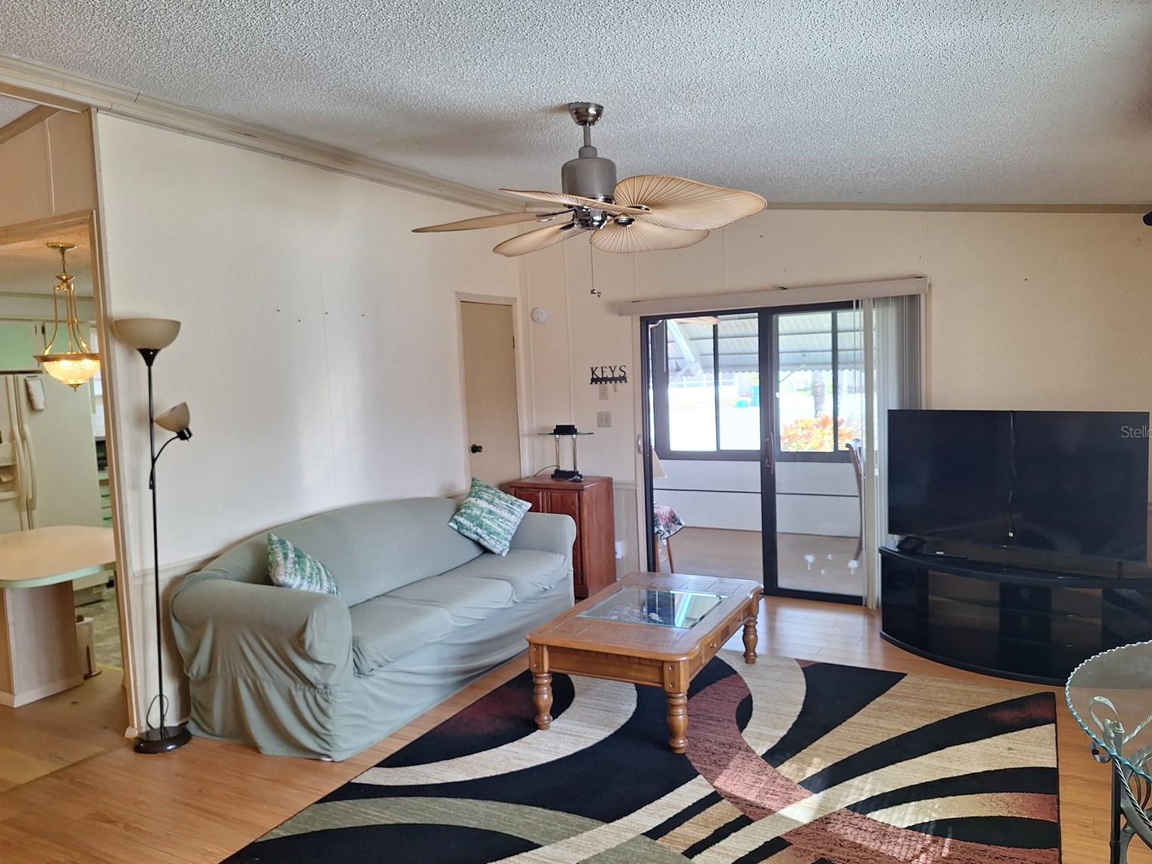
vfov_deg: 56.8
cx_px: 591
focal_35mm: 24
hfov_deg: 71.6
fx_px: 799
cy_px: 431
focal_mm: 5.54
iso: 50
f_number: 1.8
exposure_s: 1/120
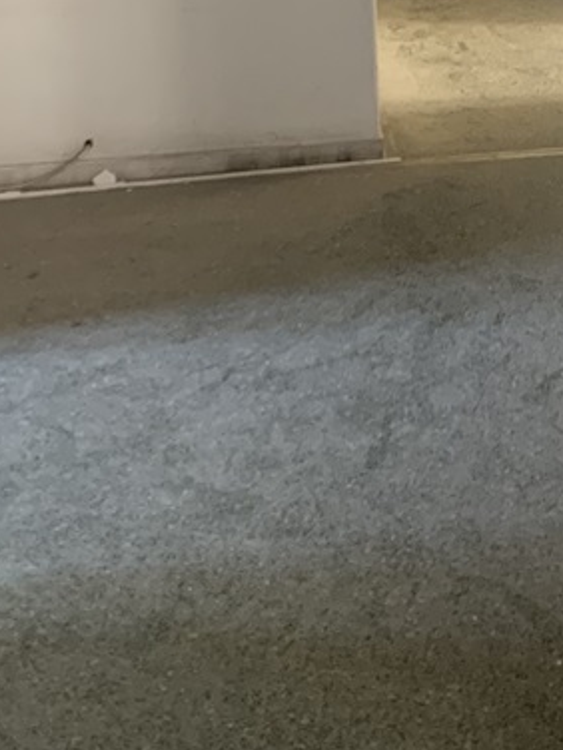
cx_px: 471
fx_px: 1800
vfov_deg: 22.5
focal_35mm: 83
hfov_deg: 17.6
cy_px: -30
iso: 400
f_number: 1.8
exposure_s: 1/49
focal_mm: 4.25
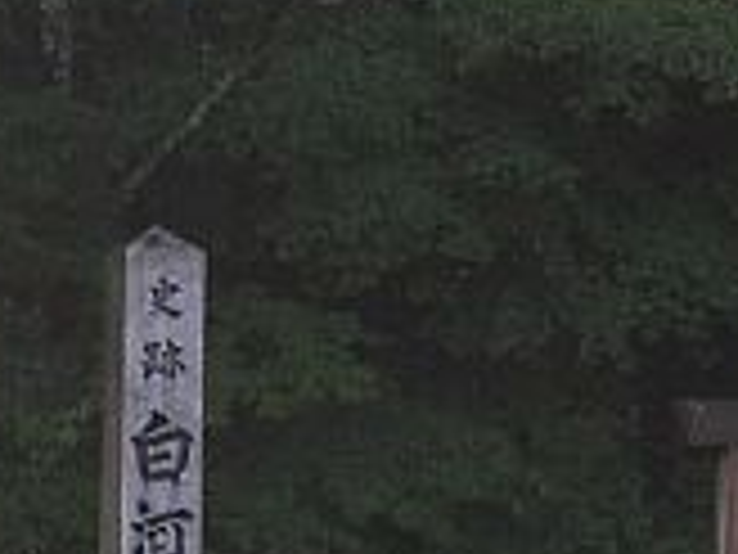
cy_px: 802
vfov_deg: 3.7
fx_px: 8464
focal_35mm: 397
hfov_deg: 4.9
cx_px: -644
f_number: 3.5
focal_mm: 26.3
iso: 80
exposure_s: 1/100
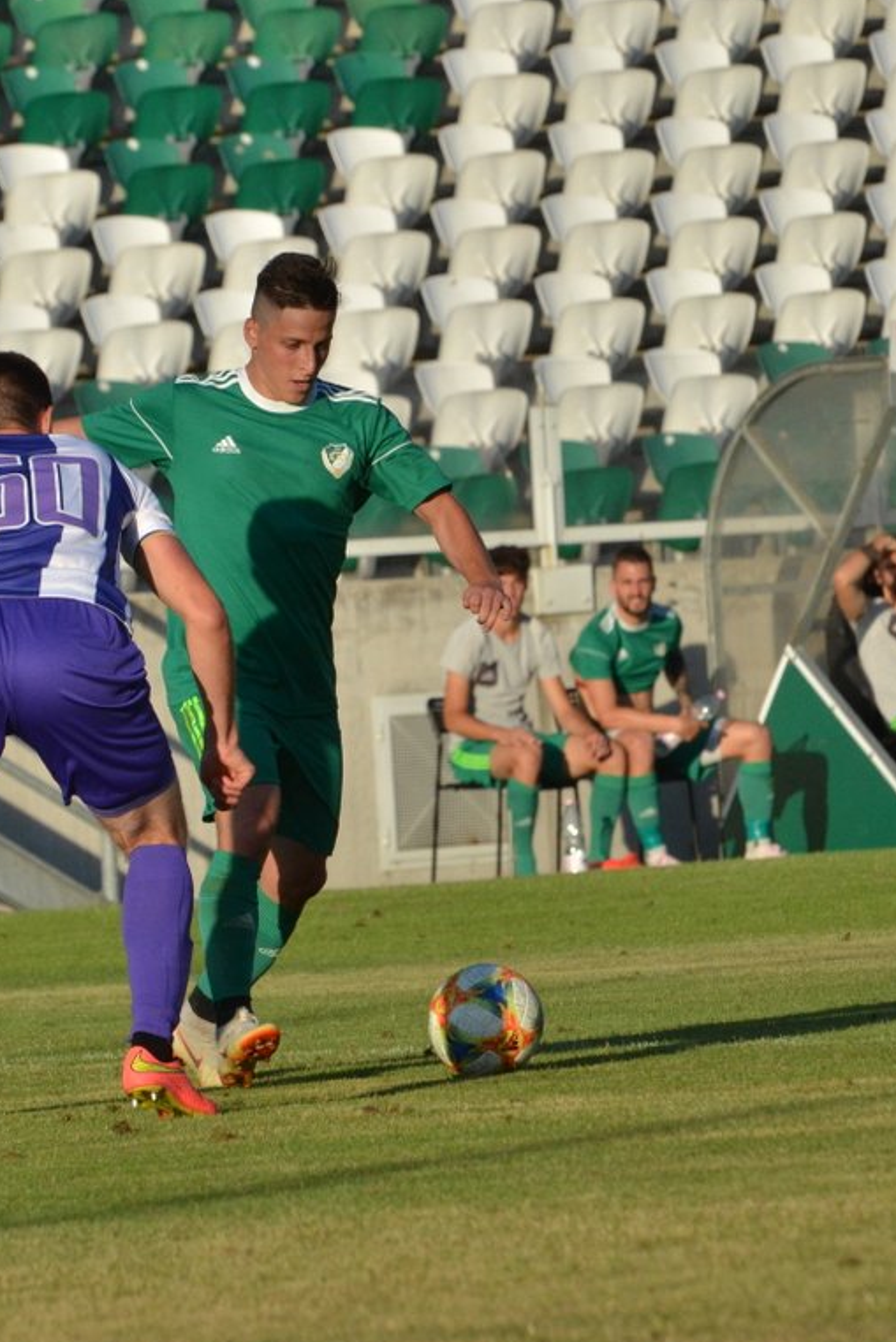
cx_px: 60
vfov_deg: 4.4
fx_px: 17575
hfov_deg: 2.9
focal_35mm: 471
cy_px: 660
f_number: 8
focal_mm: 200
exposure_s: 1/4000
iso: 1000
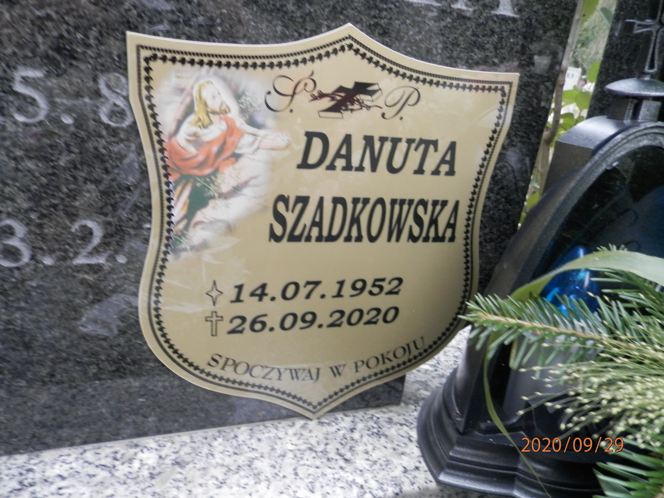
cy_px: 249
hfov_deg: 69.4
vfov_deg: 54.9
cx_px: 332
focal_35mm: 25
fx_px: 480
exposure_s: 1/20
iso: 200
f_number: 3.1
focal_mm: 4.5
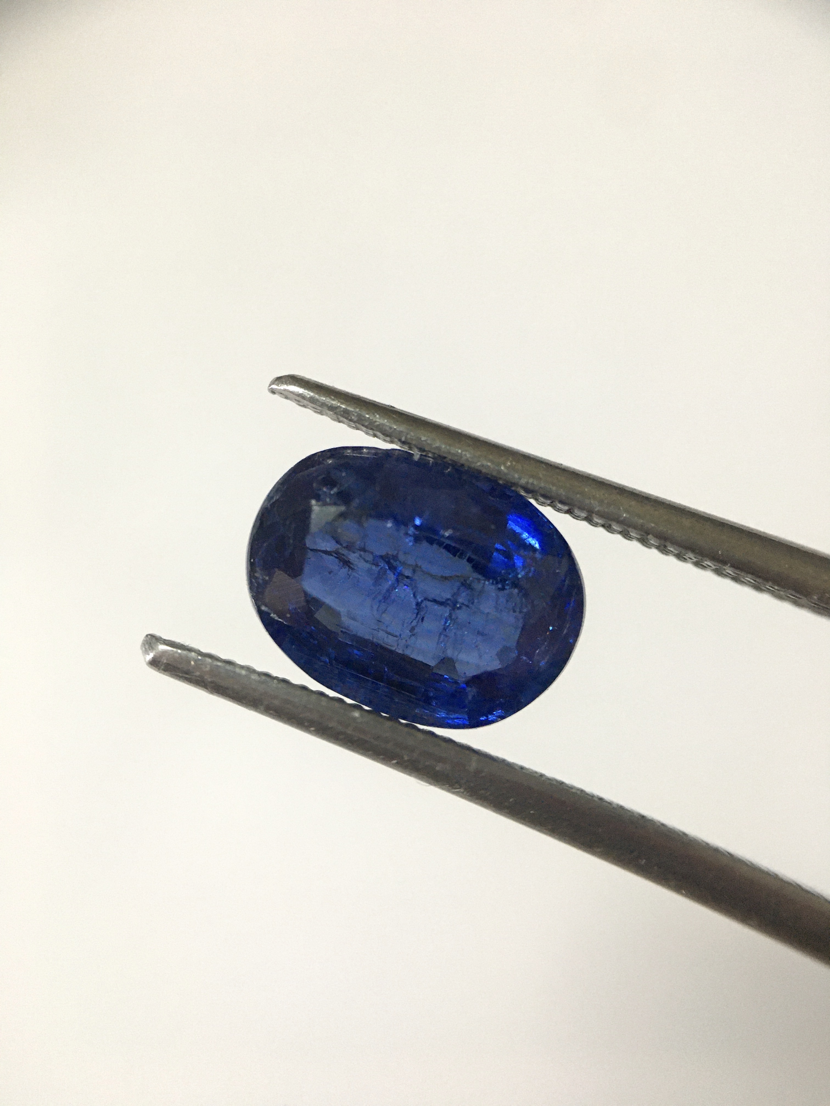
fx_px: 927
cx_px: 415
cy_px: 553
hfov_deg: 48.2
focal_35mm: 29
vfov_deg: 61.7
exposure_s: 1/33
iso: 200
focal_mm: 4.15
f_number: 2.2
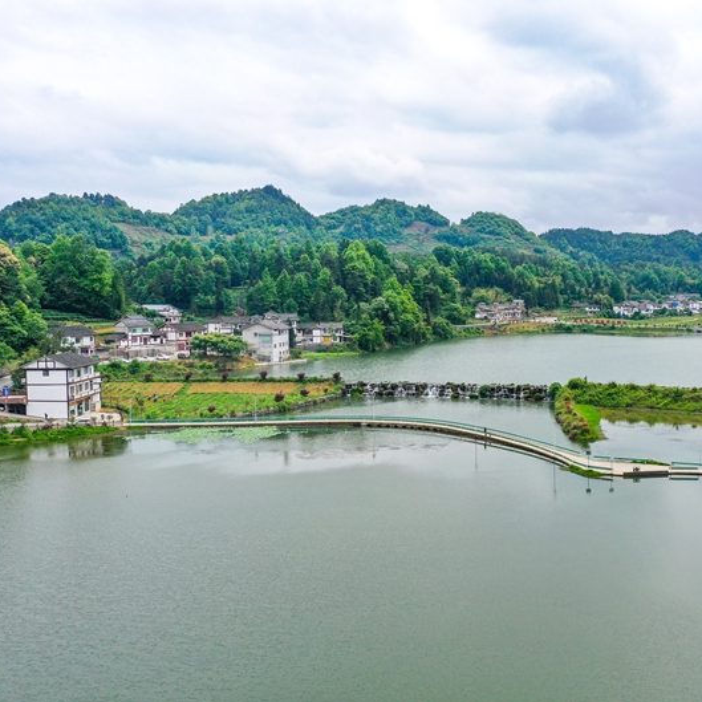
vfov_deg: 46.0
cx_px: 460
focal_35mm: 36
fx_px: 826
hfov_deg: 45.4
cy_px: 352
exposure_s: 1/1000
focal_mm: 10.26
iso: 200
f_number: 5
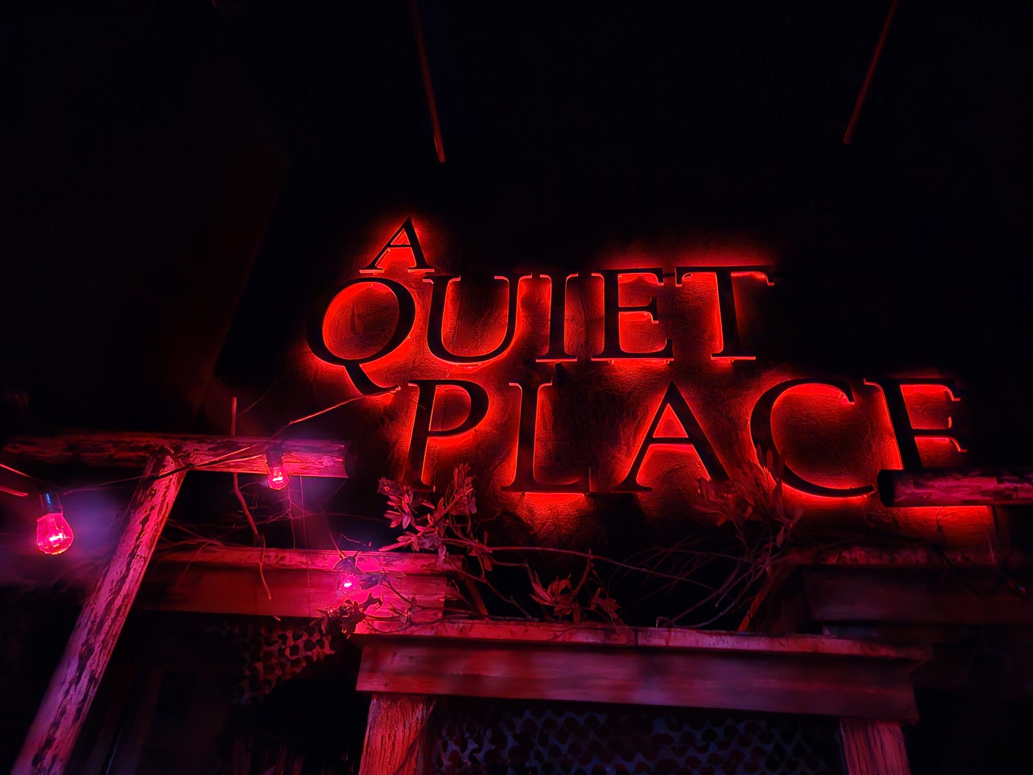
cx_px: 516
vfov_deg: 58.9
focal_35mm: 23
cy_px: 388
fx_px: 686
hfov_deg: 73.9
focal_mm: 5.4
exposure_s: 1/6
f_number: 1.8
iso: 2000
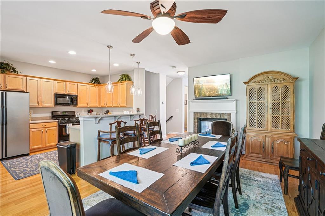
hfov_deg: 96.8
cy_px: 108
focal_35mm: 16
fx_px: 144
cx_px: 162
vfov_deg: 73.7
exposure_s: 1/2.5
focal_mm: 16
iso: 400
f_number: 8
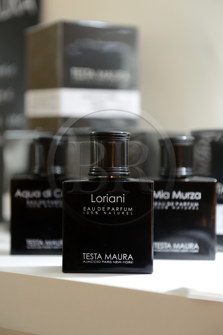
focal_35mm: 70
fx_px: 651
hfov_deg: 19.4
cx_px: 112
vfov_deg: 28.9
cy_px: 168
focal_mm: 70
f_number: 4
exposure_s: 1/80
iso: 1600
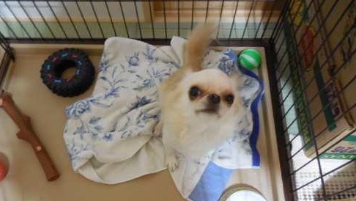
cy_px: 111
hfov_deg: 67.9
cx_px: 175
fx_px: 264
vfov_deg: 41.5
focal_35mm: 28
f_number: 3.3
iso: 800
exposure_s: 1/3
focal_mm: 4.5
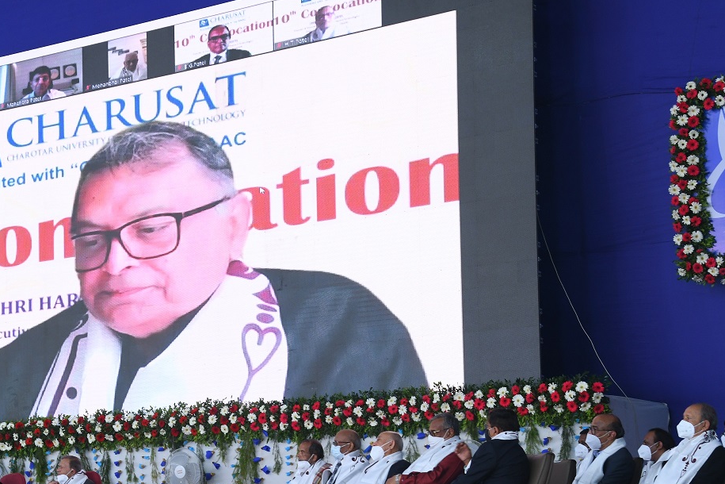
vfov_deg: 15.4
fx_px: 1772
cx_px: 200
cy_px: 378
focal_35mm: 88
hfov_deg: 22.9
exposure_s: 1/125
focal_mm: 52
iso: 800
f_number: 5.6
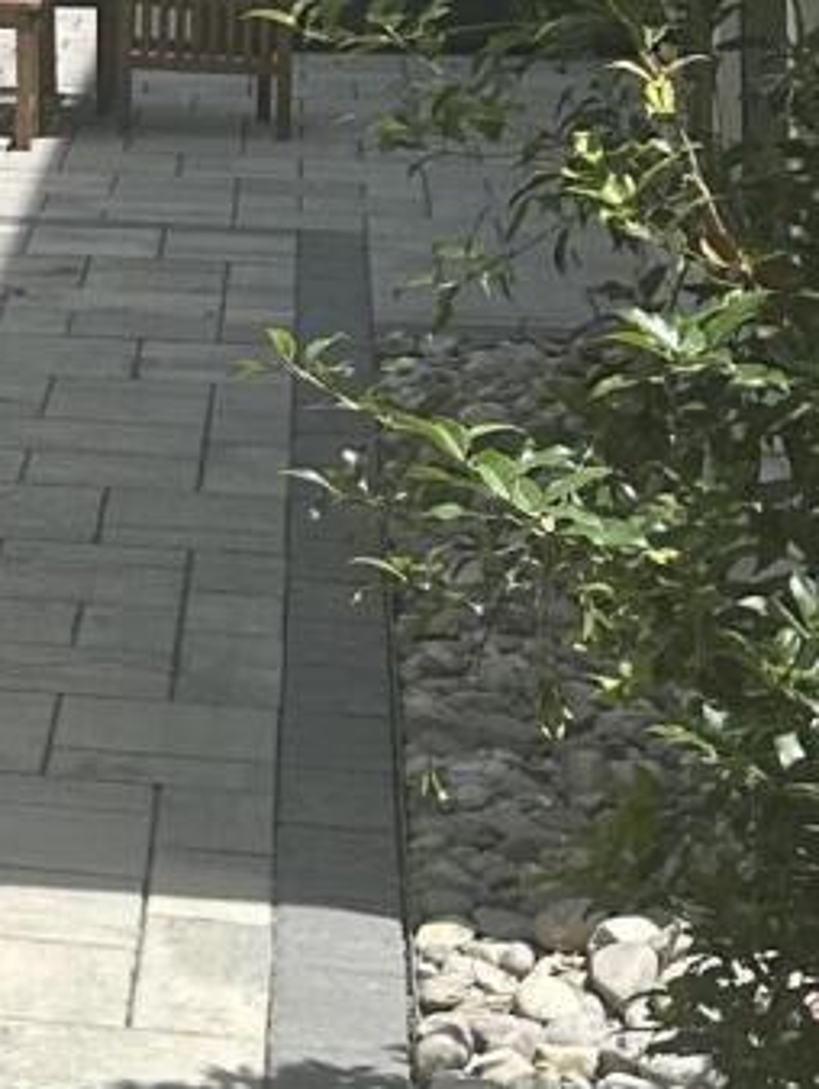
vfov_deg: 13.3
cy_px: -441
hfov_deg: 9.4
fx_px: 4474
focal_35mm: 142
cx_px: -1071
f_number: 1.78
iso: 80
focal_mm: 6.86
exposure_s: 1/3155
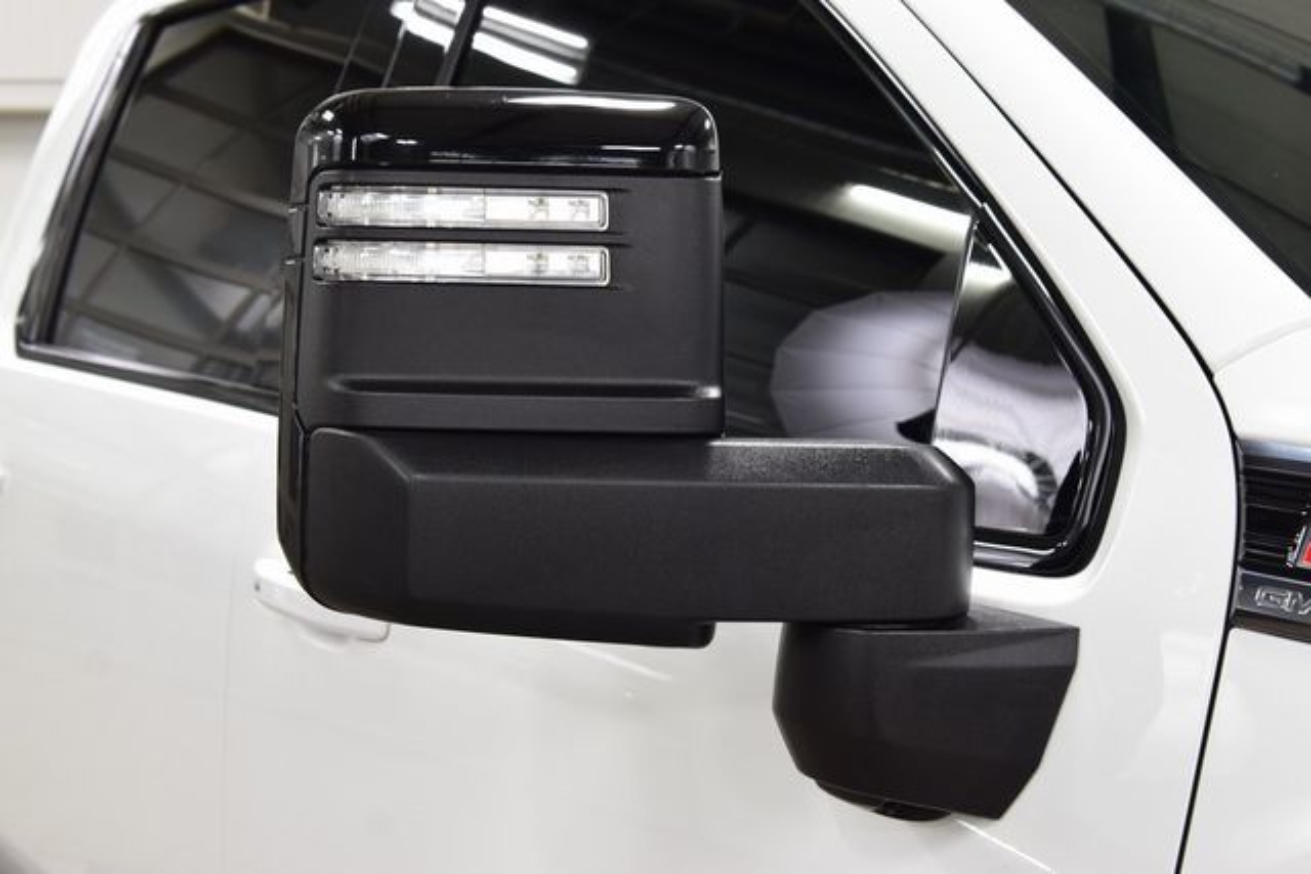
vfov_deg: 25.8
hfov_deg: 37.8
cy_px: 437
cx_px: 656
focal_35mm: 52
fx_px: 1912
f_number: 6.3
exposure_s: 1/15
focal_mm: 35
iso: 560
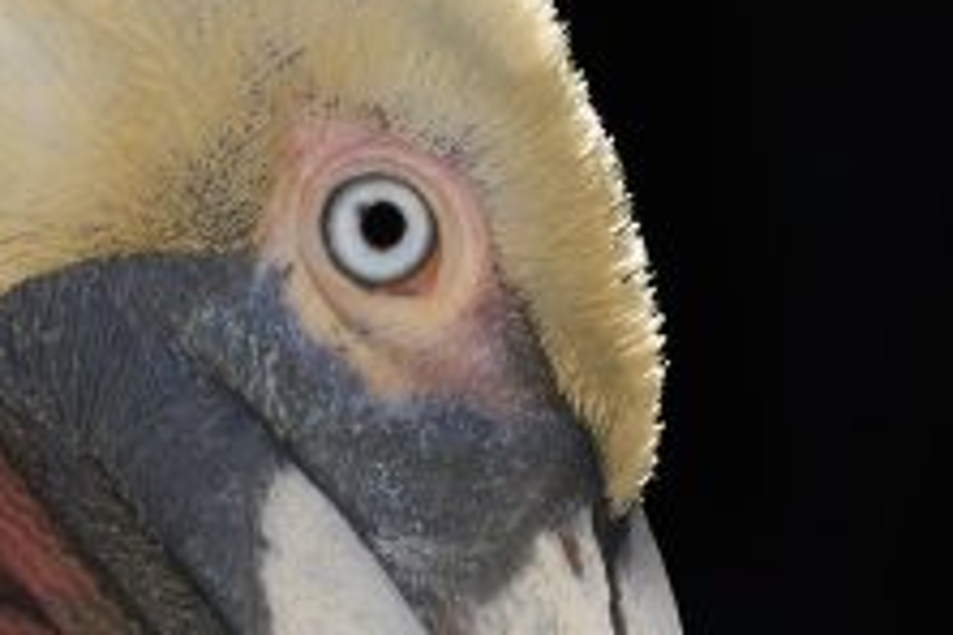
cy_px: 337
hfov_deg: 1.0
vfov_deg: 0.7
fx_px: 53046
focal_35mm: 2004
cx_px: 438
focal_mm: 556
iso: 1600
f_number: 13
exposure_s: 1/800
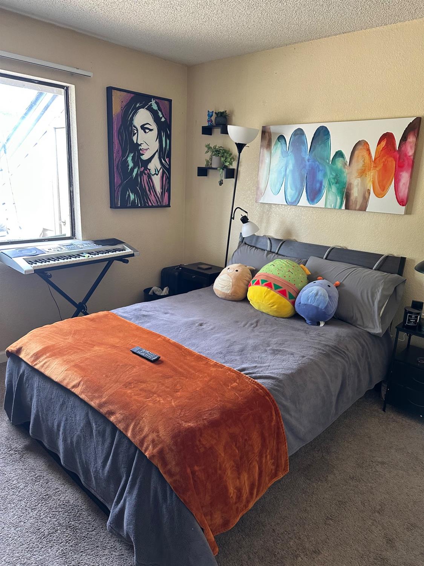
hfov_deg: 56.8
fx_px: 392
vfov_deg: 71.6
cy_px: 283
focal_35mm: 24
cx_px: 212
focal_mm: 6.86
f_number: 1.78
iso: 250
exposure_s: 1/101
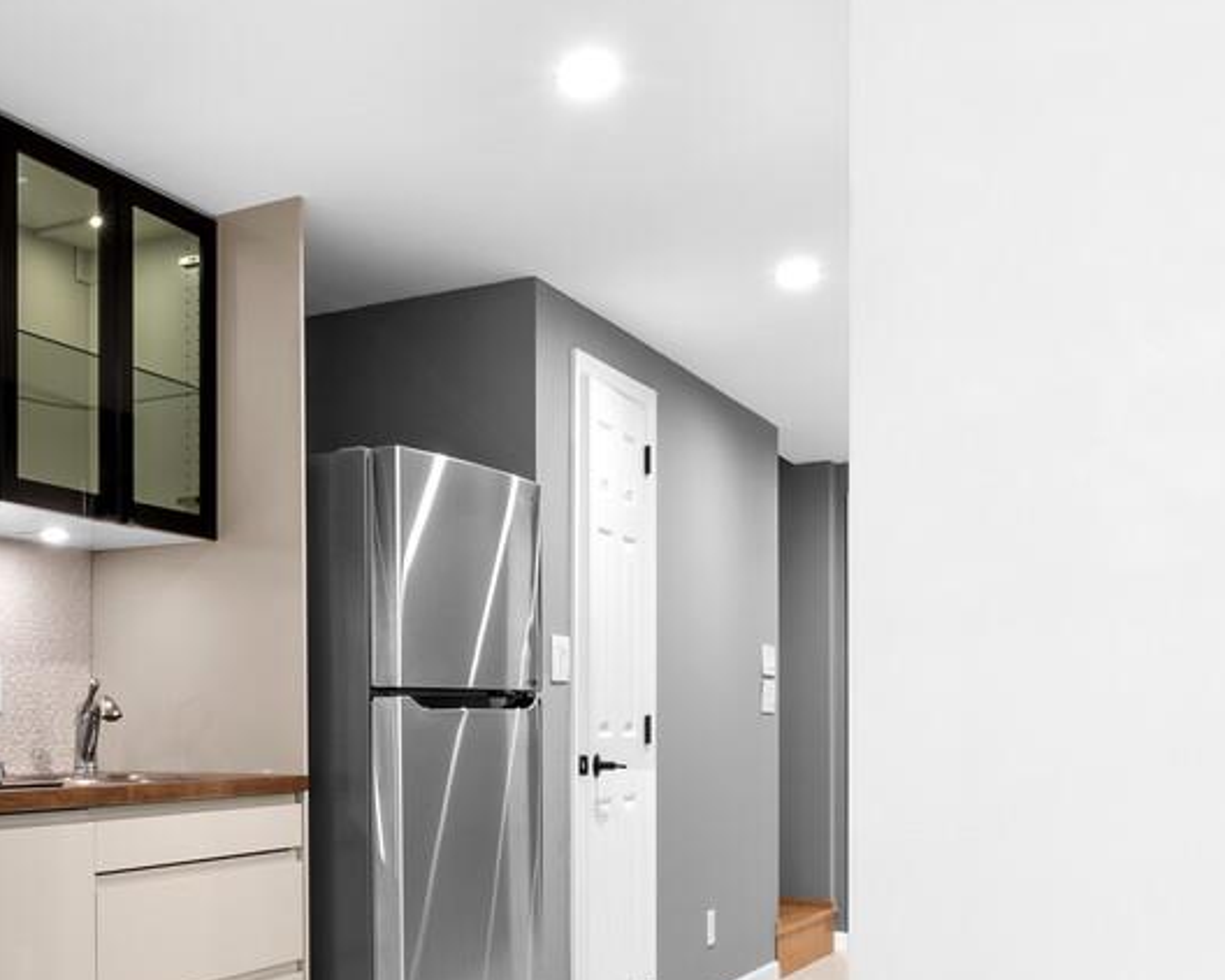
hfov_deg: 43.1
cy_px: 682
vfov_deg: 36.8
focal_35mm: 40
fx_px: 1450
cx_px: 195
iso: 64
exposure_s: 3
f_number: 11
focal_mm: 10
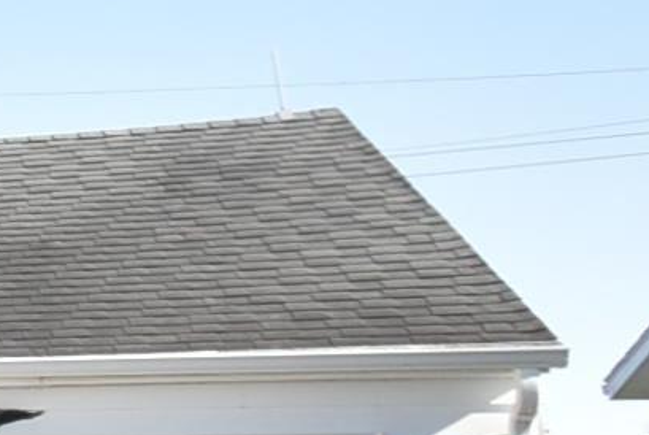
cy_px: 292
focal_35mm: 121
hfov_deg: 10.0
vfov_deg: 11.4
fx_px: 2178
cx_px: -1507
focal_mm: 11
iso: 400
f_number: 5
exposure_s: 1/800
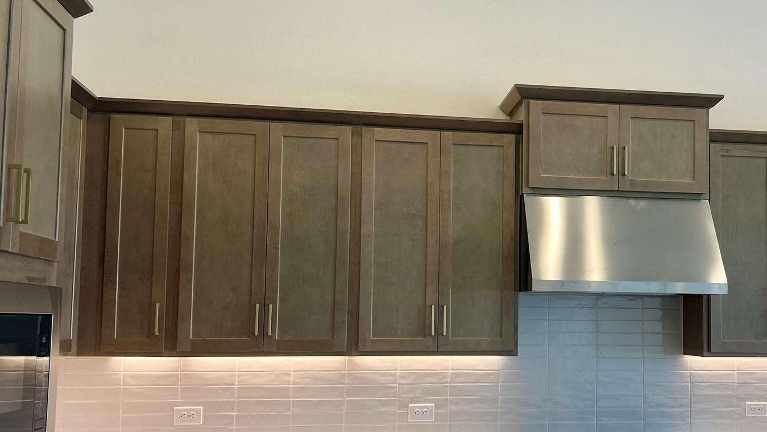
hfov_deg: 46.6
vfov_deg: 27.7
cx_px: 511
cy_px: 250
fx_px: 875
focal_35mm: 43
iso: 64
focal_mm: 5.7
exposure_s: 1/120
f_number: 1.5
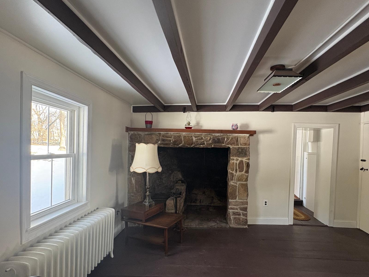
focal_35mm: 18
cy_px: 151
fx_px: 192
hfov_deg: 87.6
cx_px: 196
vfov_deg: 71.5
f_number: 2.2
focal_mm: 2.22
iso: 250
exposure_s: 1/60
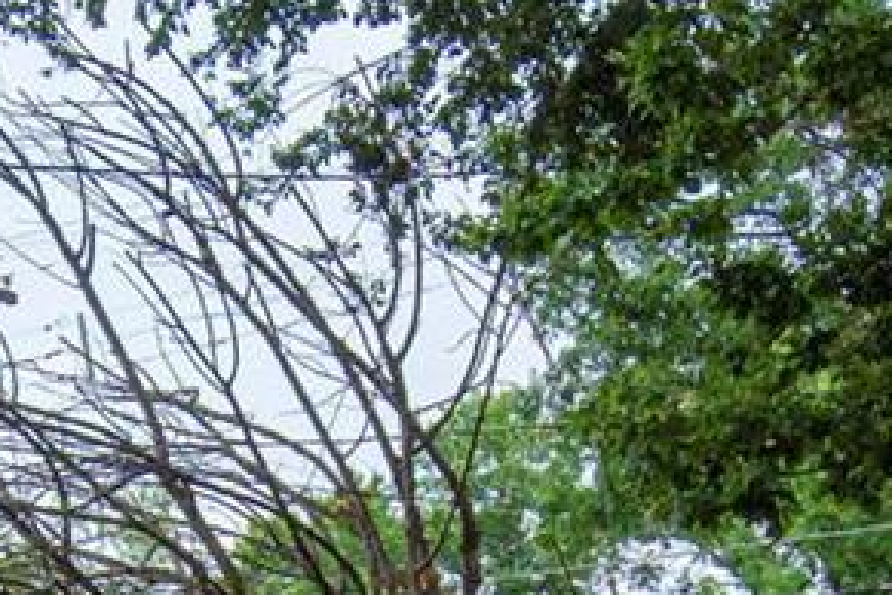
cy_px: 945
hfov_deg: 20.5
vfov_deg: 12.9
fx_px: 2453
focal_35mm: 99
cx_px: 254
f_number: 8
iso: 360
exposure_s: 1/500
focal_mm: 12
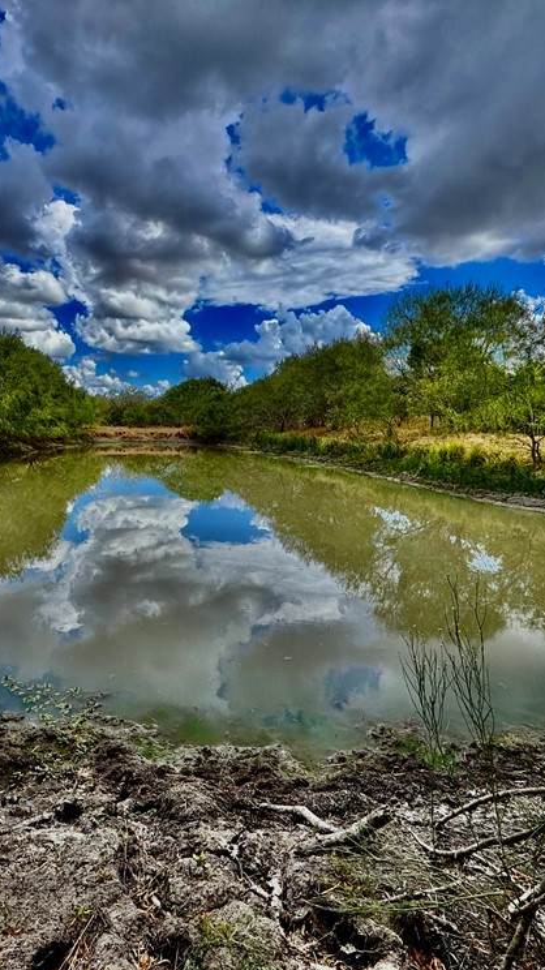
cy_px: 478
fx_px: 540
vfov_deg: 83.9
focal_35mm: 21
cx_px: 179
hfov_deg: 52.5
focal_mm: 2.22
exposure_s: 1/1748
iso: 50
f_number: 2.2
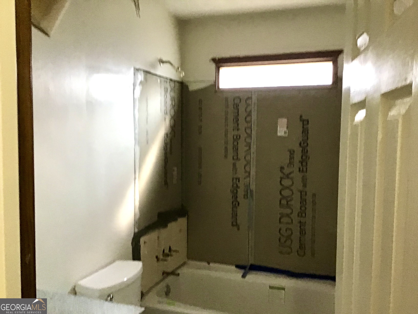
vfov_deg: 45.4
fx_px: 374
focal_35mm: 31
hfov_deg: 58.4
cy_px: 157
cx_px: 209
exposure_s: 1/30
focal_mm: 3.3
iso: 200
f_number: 2.4
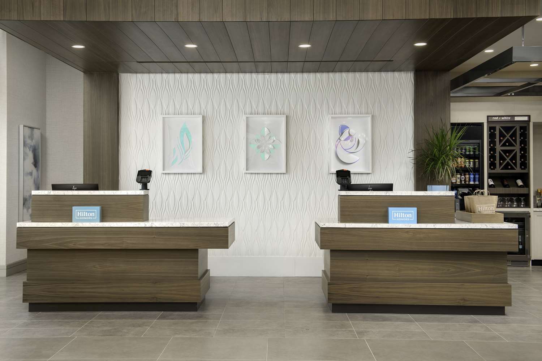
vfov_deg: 31.9
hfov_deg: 46.4
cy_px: 180
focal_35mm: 42
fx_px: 632
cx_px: 271
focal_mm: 42
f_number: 11
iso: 50
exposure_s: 2
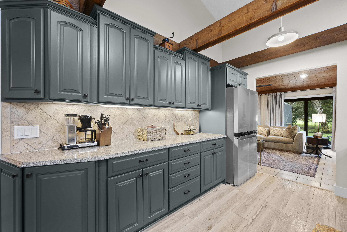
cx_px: 174
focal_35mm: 15
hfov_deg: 100.4
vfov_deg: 77.3
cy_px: 116
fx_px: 145
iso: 800
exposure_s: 1/2
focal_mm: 15
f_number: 8
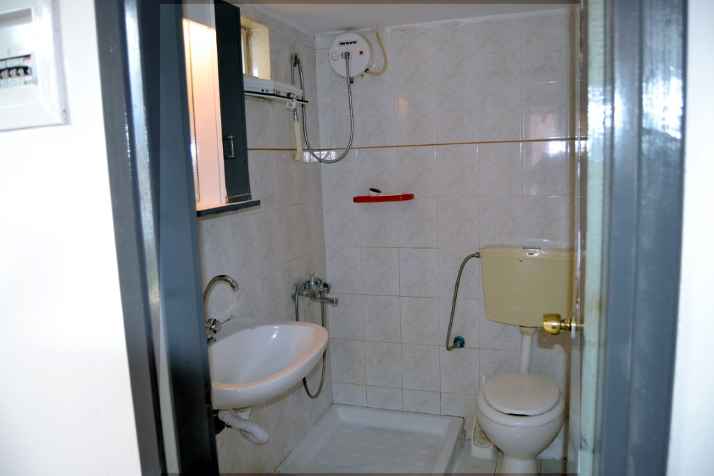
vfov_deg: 47.9
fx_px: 536
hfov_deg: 67.4
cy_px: 238
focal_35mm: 27
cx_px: 357
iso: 400
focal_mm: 18
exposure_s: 1/100
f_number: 4
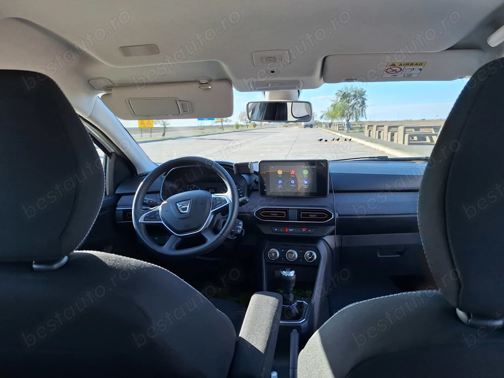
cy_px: 189
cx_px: 252
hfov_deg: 73.9
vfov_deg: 58.9
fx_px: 335
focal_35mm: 23
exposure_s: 1/341
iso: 40
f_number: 1.8
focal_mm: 5.54
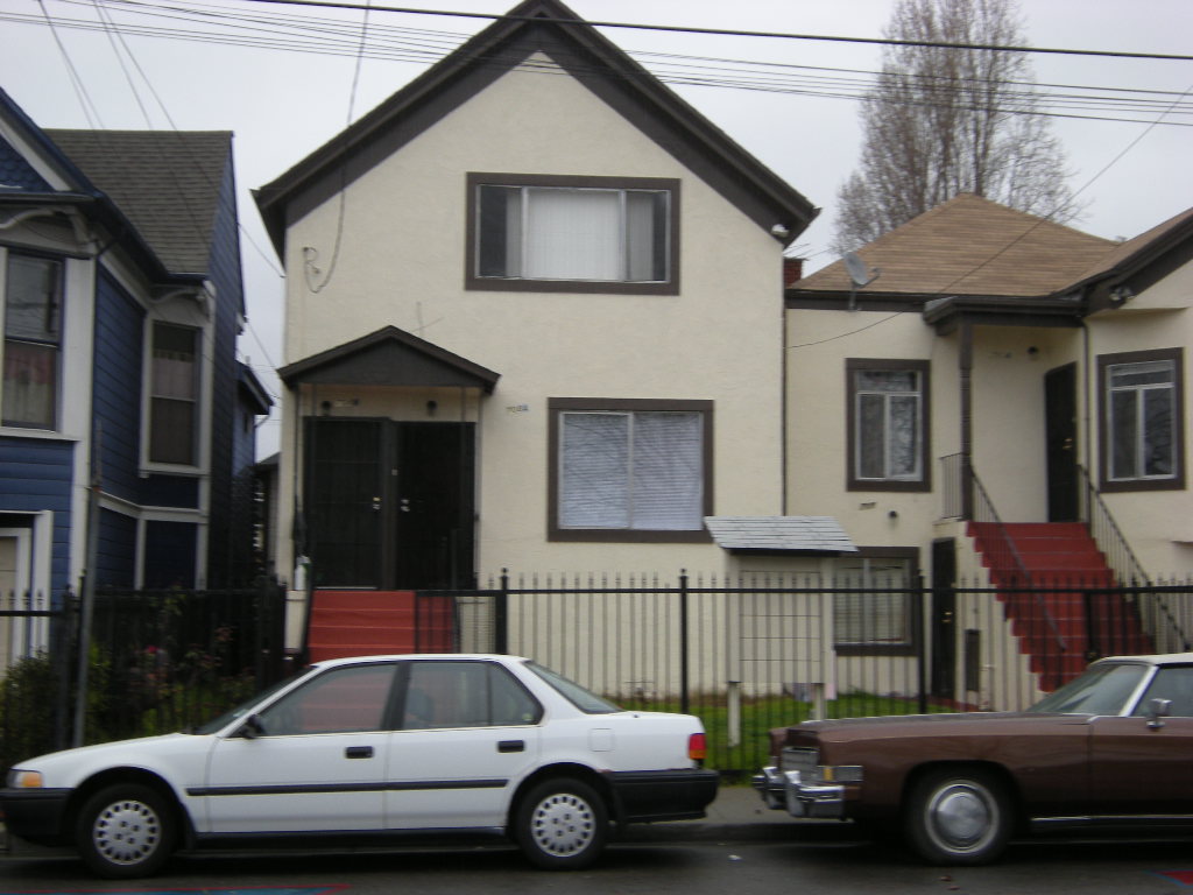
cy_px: 448
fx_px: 1792
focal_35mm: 52
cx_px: 596
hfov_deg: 36.8
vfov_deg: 28.0
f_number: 3.8
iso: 64
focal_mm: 8.8
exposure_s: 1/111
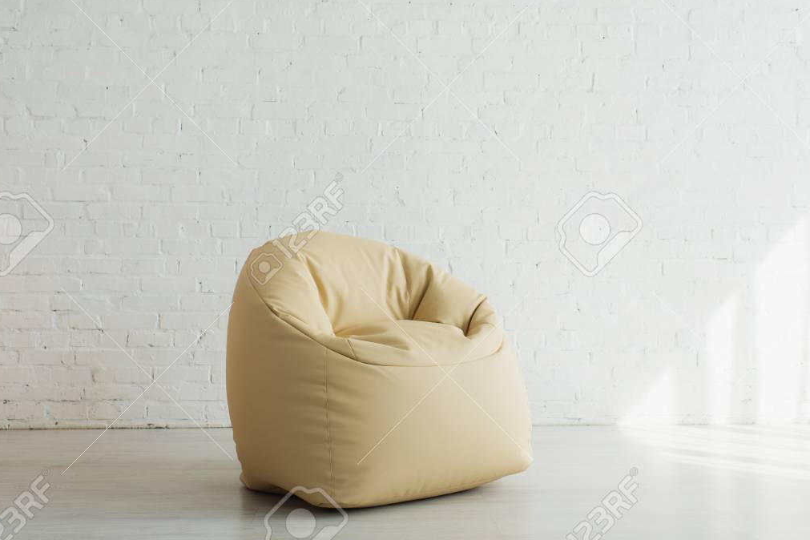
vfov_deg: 29.7
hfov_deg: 43.5
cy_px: 201
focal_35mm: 45
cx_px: 446
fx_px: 1012
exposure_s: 1/200
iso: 160
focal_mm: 35
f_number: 4.5
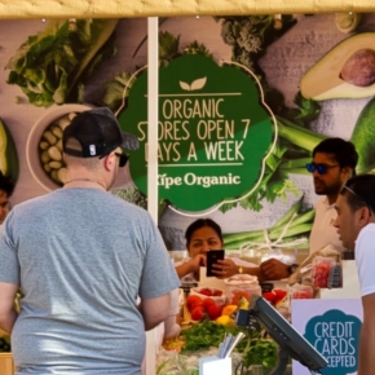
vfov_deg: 5.9
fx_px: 3628
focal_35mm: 296
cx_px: 154
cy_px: 359
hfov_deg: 5.9
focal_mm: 66
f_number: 10
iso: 125
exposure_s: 1/250
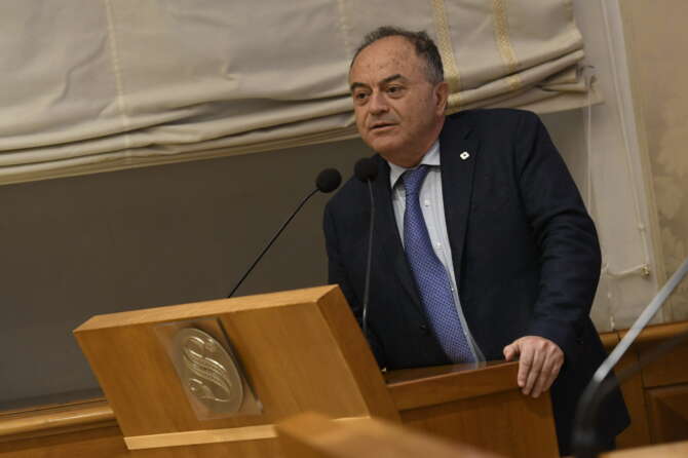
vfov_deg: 6.8
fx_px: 3868
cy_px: 229
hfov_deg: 10.2
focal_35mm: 202
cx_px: 344
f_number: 3.2
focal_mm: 135
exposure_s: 1/160
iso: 1600
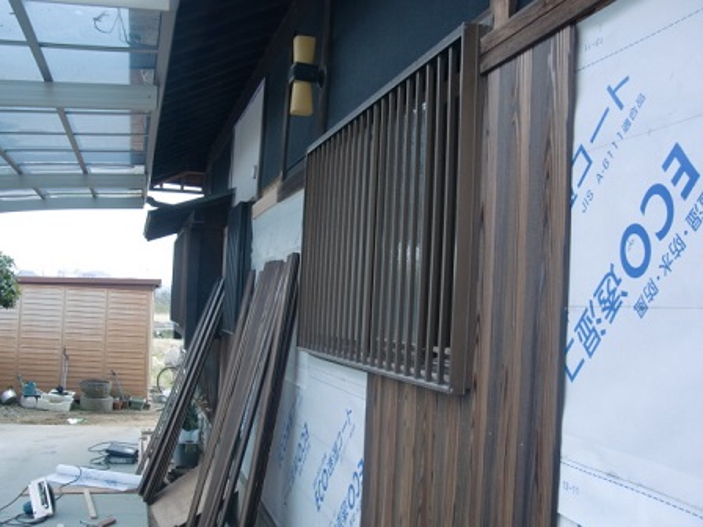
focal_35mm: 38
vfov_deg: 37.7
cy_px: 264
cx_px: 352
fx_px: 772
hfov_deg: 49.0
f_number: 3.9
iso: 64
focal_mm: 6.66
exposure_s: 1/125
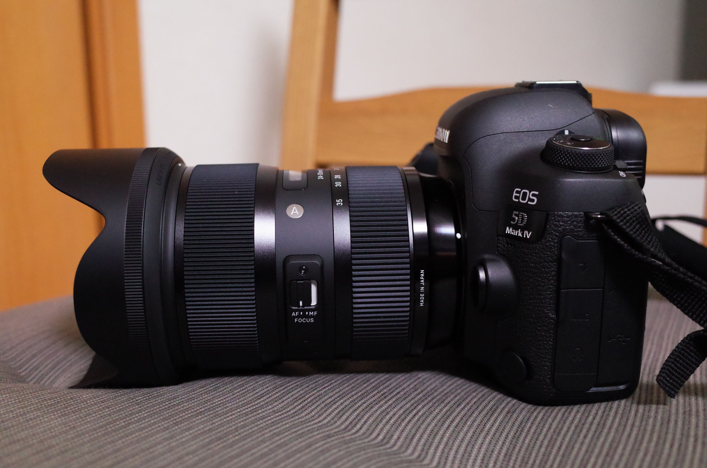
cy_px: 234
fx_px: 686
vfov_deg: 37.7
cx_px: 354
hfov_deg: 54.5
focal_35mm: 35
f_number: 2.8
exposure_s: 1/80
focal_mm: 18.3
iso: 2500
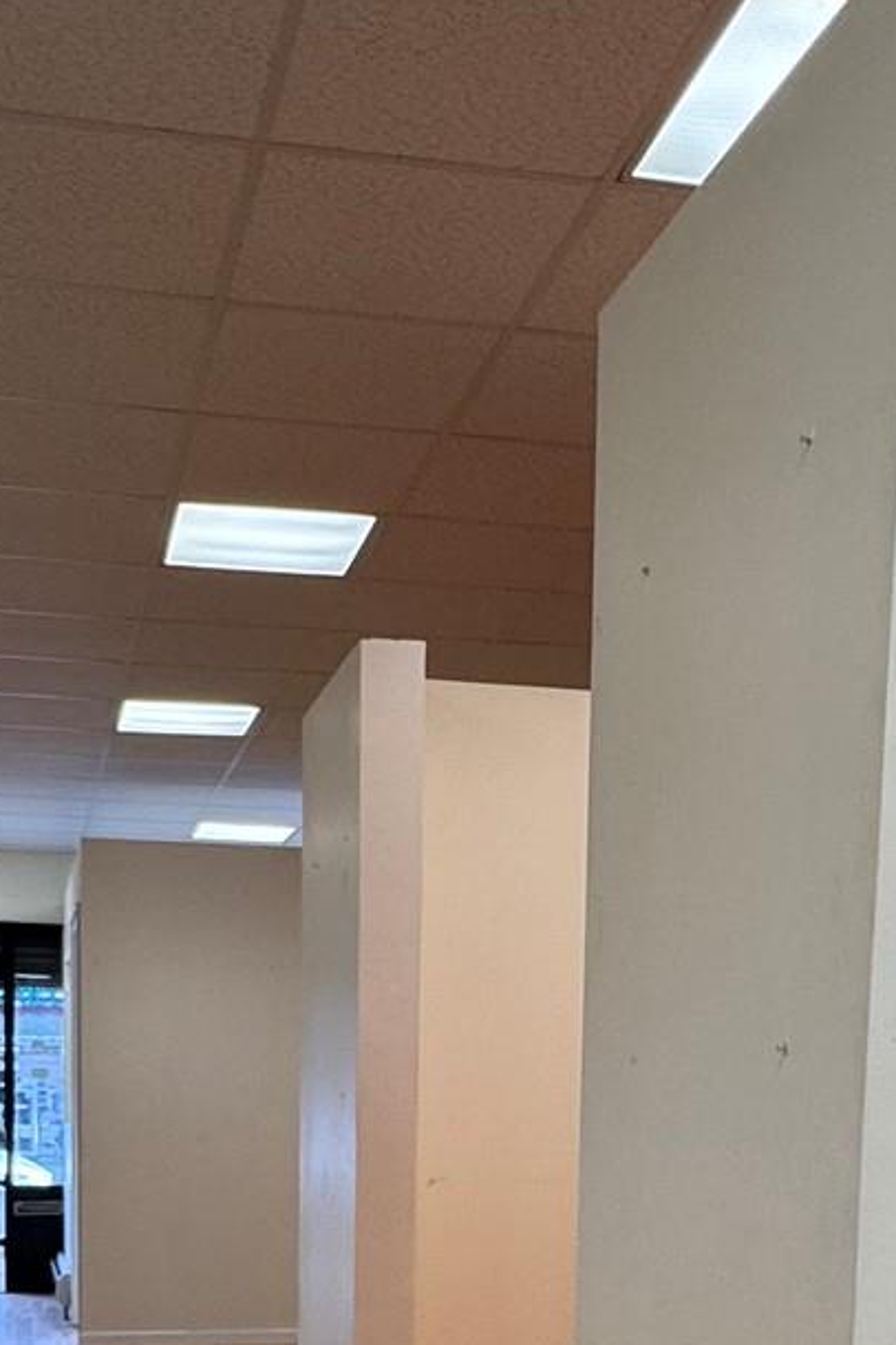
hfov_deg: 27.5
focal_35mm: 49
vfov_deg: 36.8
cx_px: 373
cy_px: 1301
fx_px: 1829
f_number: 2.2
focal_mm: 2.22
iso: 100
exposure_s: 1/120
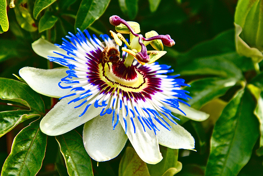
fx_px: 622
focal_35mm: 85
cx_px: 132
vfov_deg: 16.1
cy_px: 88
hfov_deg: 23.9
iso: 200
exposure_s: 1/500
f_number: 5.6
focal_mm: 85
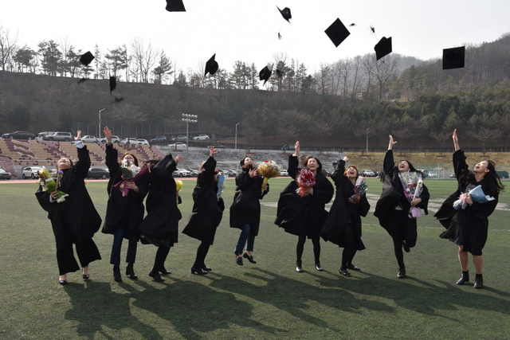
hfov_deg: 58.7
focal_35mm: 32
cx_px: 255
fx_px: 453
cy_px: 170
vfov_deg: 41.1
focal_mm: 32
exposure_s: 1/200
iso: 250
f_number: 11
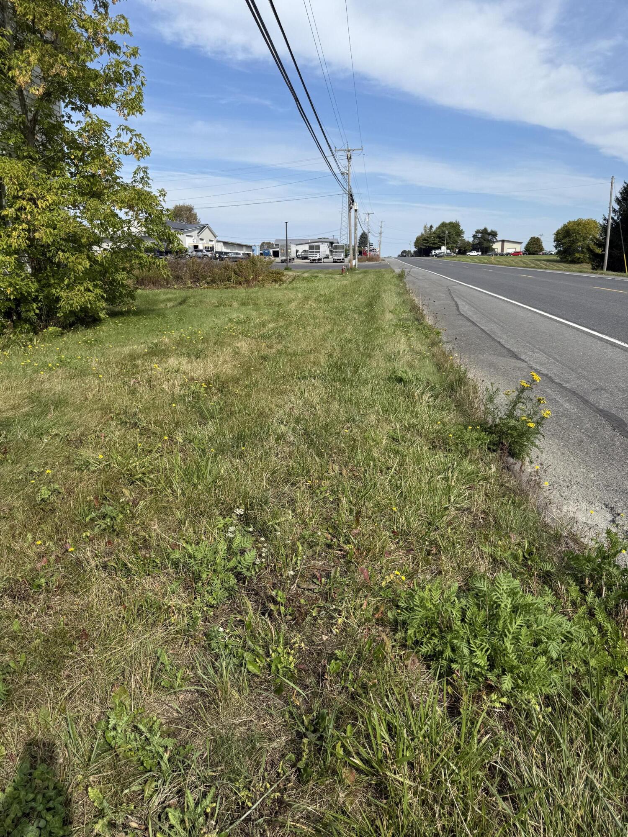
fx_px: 581
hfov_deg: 56.8
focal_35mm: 24
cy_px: 418
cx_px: 314
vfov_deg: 71.6
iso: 80
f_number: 1.78
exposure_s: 1/4167
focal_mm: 6.76
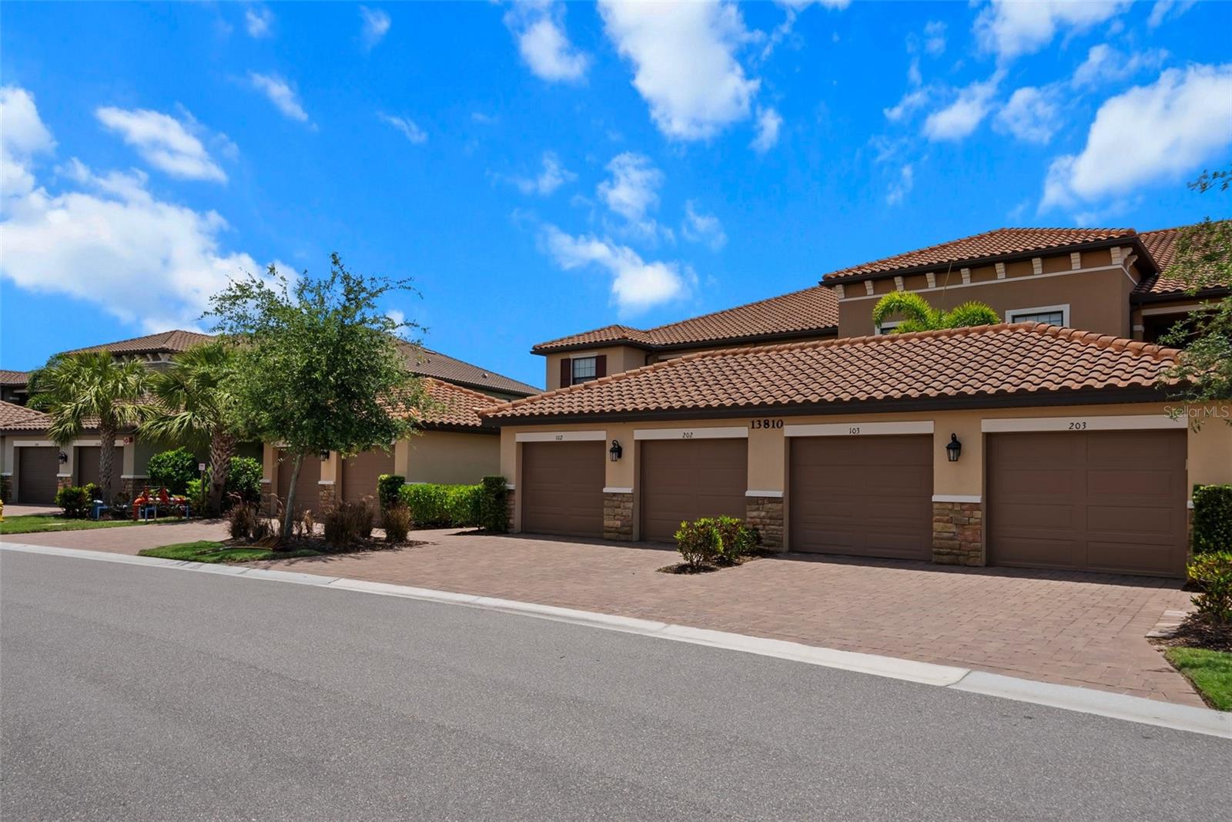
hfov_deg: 73.7
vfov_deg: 53.1
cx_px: 616
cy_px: 411
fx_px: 821
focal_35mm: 24
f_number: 9
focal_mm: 24
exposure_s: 1/160
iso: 250
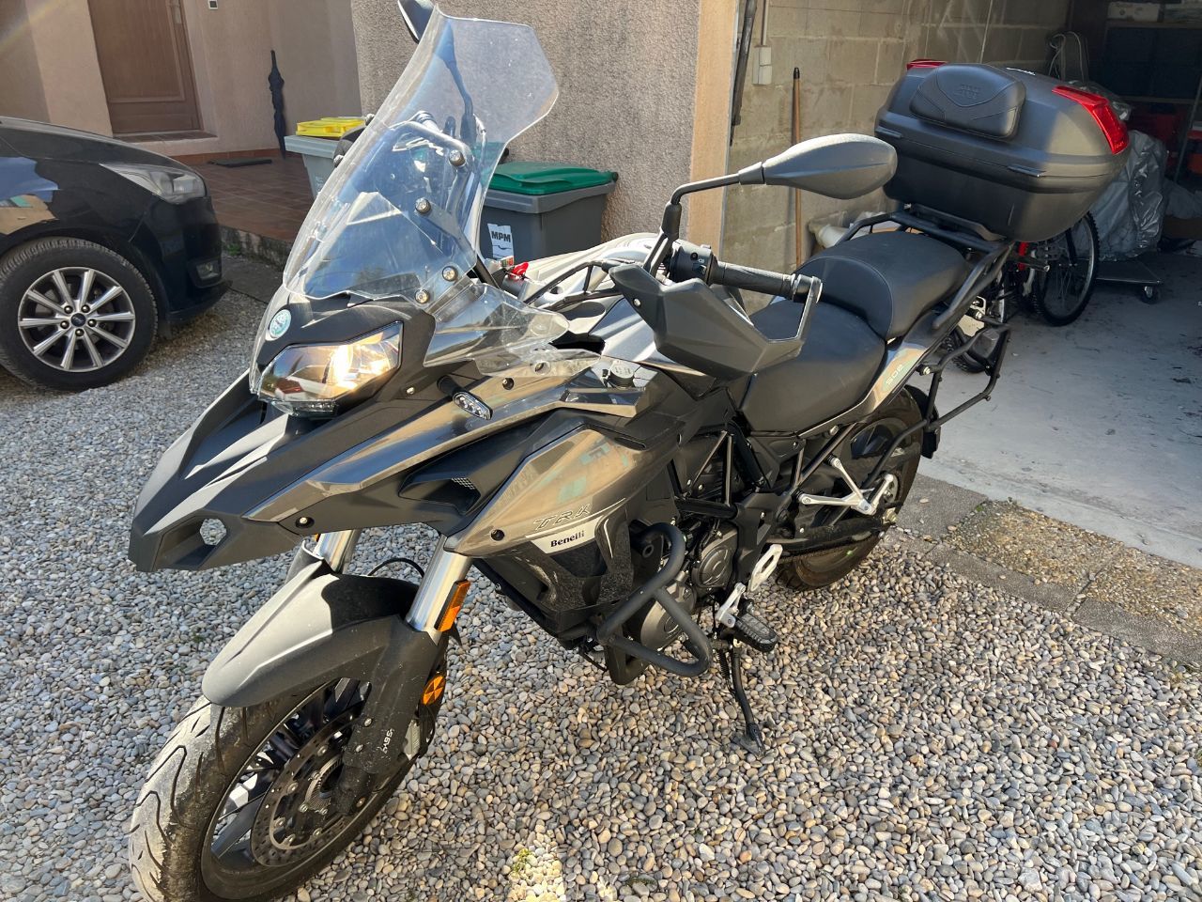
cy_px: 451
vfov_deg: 53.1
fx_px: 903
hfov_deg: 67.3
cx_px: 601
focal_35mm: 26
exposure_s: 1/696
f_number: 1.5
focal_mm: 5.7
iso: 50
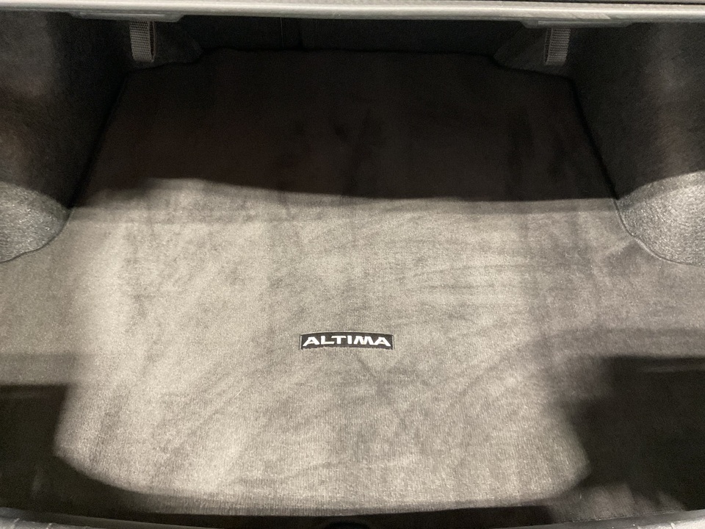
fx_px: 591
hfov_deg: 61.7
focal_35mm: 29
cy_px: 264
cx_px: 352
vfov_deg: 48.2
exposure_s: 1/25
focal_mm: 3
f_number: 1.8
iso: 400
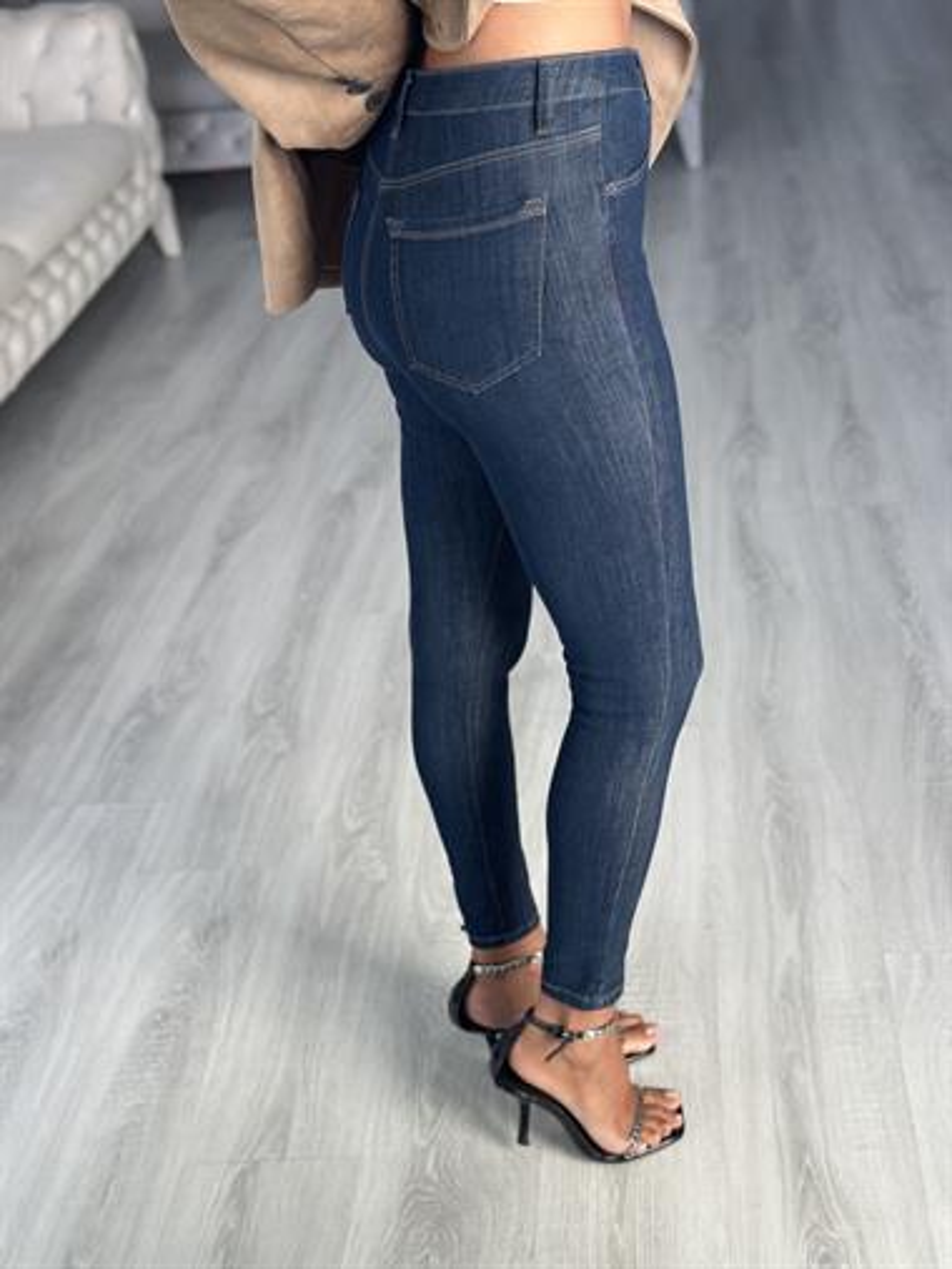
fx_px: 1759
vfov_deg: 39.6
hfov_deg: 30.3
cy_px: 634
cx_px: 476
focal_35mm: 48
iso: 125
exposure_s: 1/105
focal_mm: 6.86
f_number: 1.78
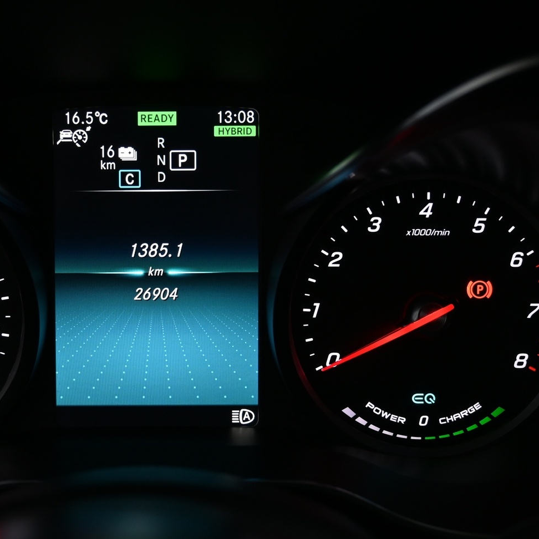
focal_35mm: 51
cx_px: 155
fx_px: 898
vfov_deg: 33.4
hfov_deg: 32.9
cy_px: 290
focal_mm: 24
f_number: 4.2
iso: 800
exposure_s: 1/50
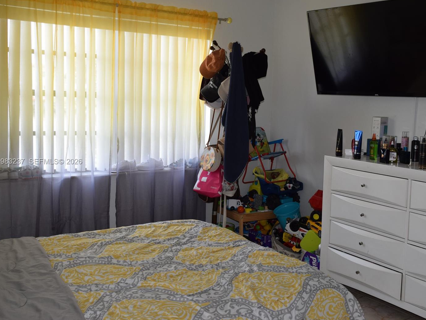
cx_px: 232
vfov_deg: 36.0
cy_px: 162
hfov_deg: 46.7
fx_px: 492
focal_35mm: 40
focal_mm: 24
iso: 450
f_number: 5.6
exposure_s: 1/125
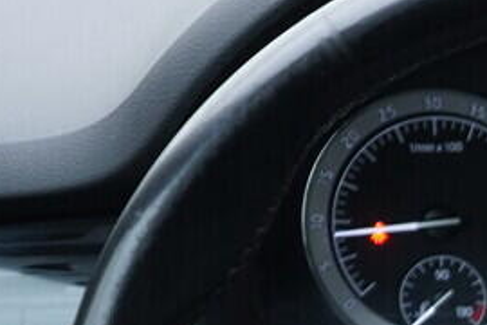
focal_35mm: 192
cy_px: 627
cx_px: 884
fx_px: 2597
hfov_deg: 10.1
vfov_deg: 6.9
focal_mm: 24
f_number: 2.8
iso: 250
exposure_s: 1/40
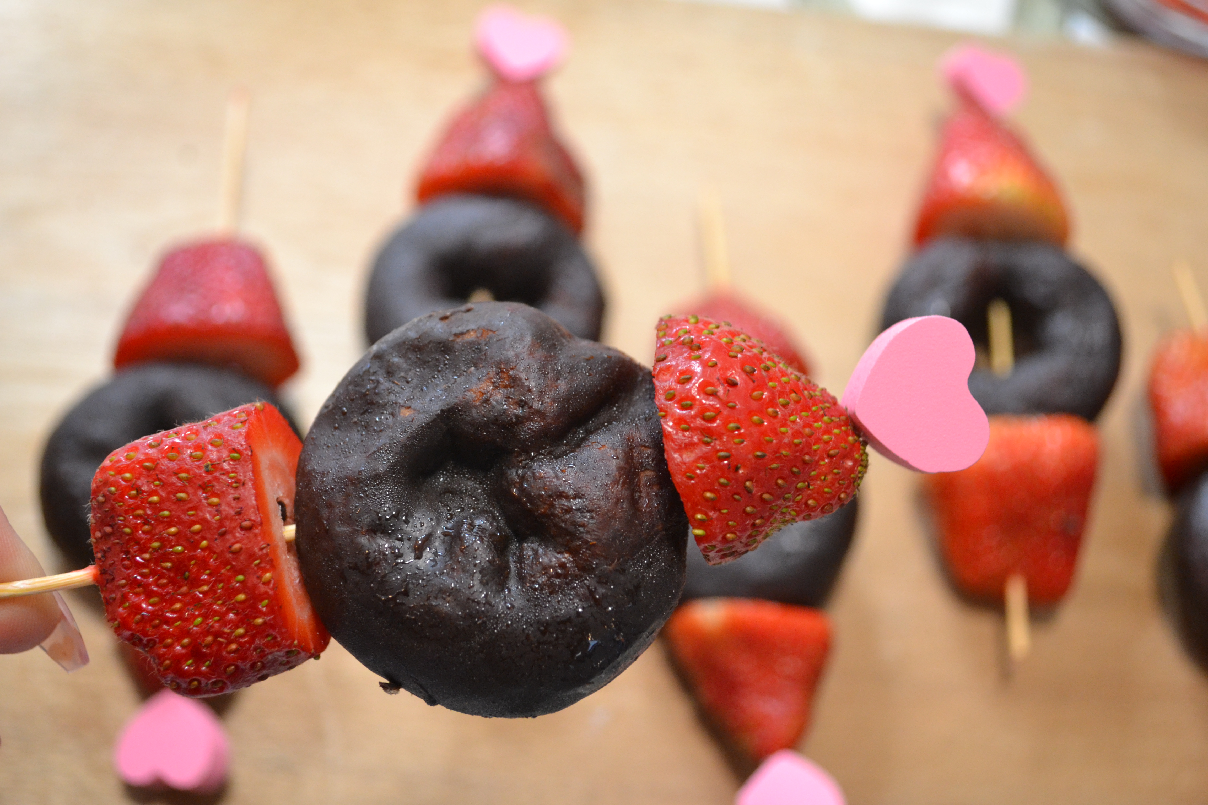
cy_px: 402
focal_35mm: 48
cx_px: 604
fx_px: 1611
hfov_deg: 41.1
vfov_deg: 28.1
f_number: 4.8
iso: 1400
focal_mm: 32
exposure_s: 1/60
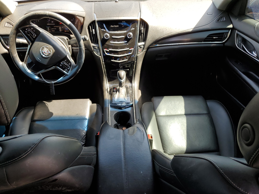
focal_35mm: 26
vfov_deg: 53.1
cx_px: 130
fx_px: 195
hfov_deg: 67.3
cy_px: 97
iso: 50
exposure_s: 1/244
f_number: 1.5
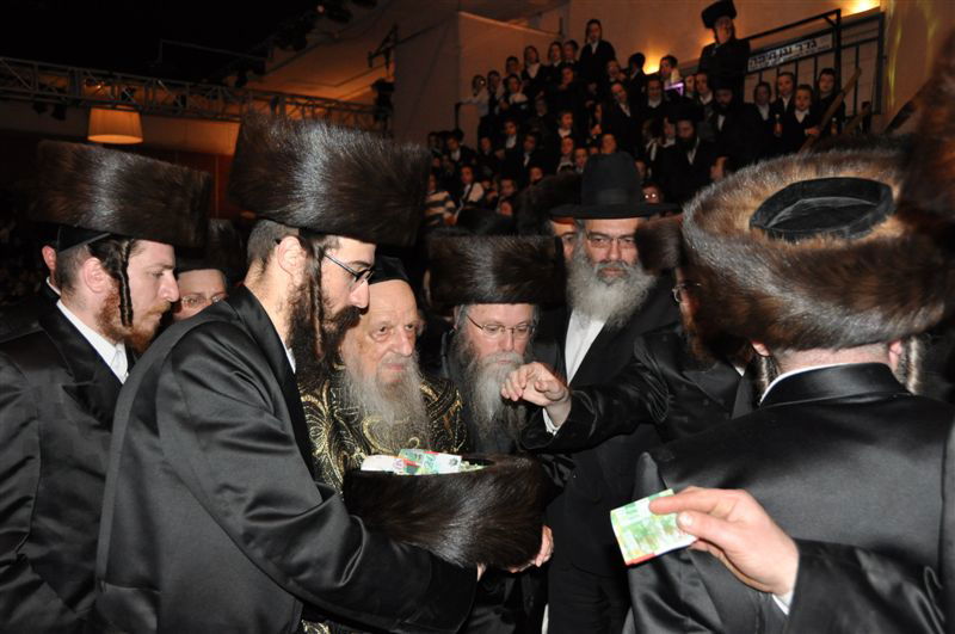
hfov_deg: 57.3
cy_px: 317
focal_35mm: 33
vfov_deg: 39.9
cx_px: 478
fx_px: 874
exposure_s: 1/60
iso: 800
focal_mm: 22
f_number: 3.8
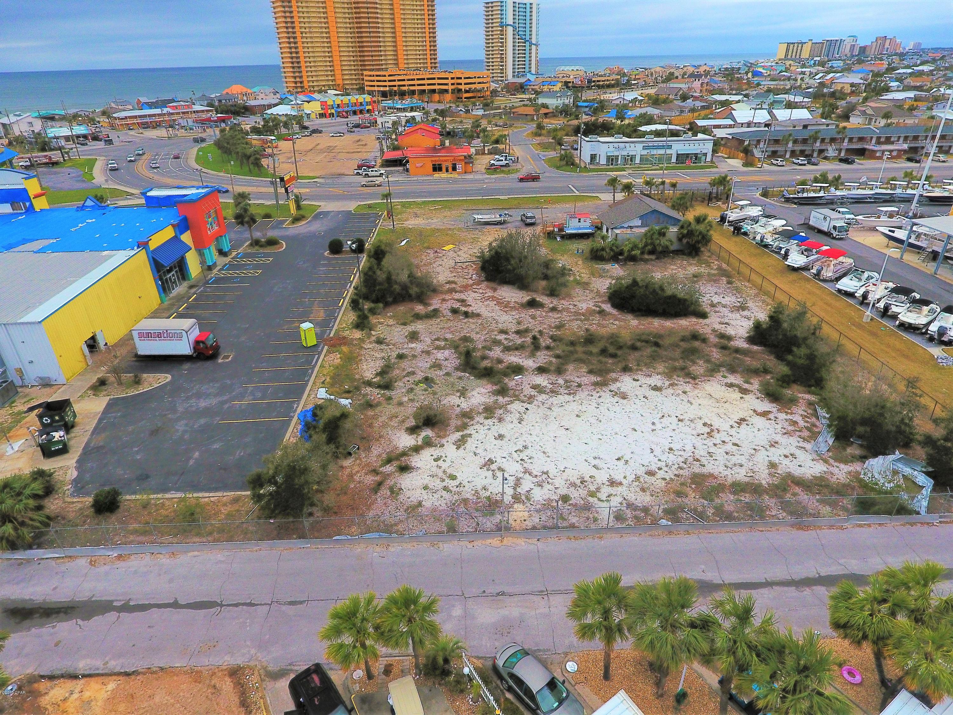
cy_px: 358
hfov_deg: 81.7
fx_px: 551
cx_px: 476
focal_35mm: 20
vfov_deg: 66.0
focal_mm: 3.61
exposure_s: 1/1953
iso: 100
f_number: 2.8
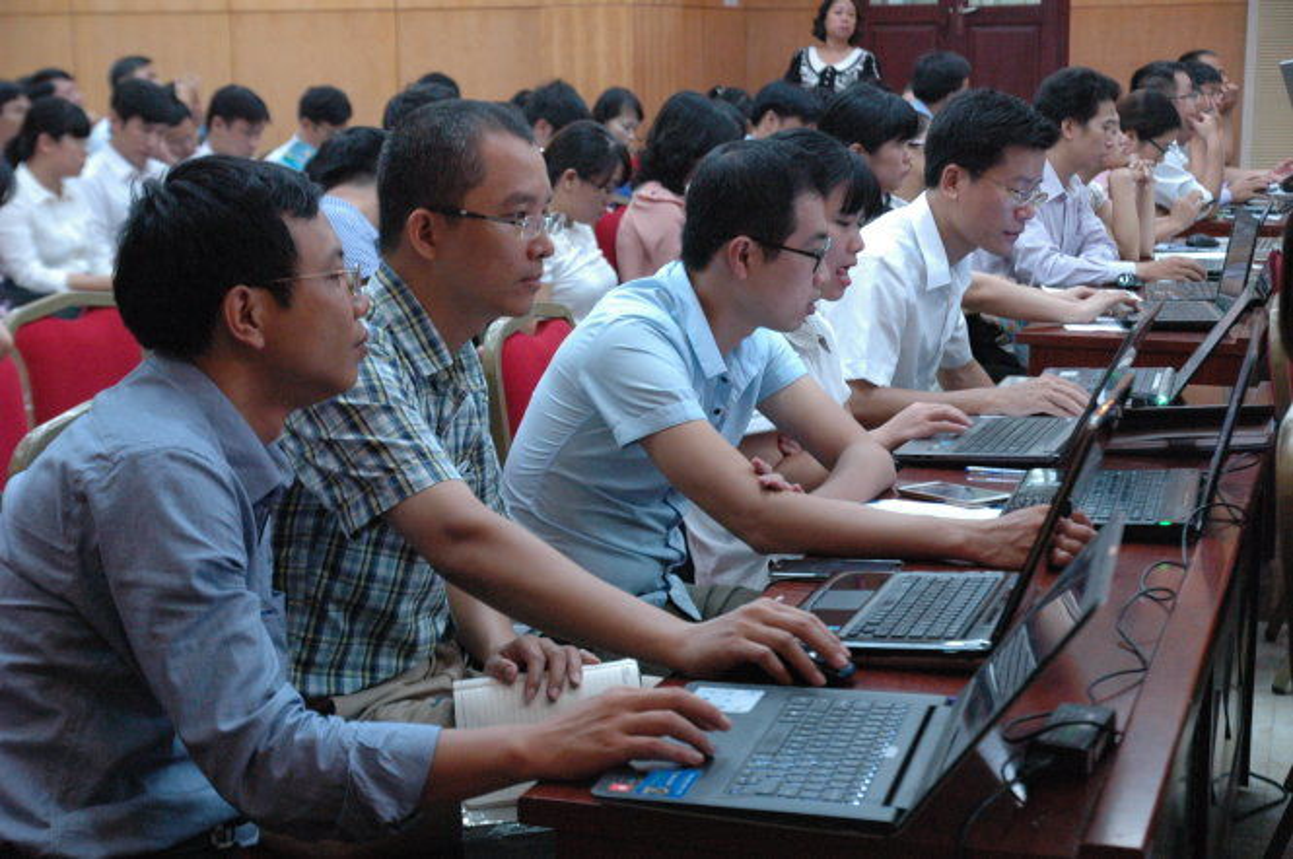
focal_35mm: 57
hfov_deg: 35.1
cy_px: 430
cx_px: 646
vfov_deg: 23.7
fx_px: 2045
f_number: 3.5
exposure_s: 1/40
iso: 1600
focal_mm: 38
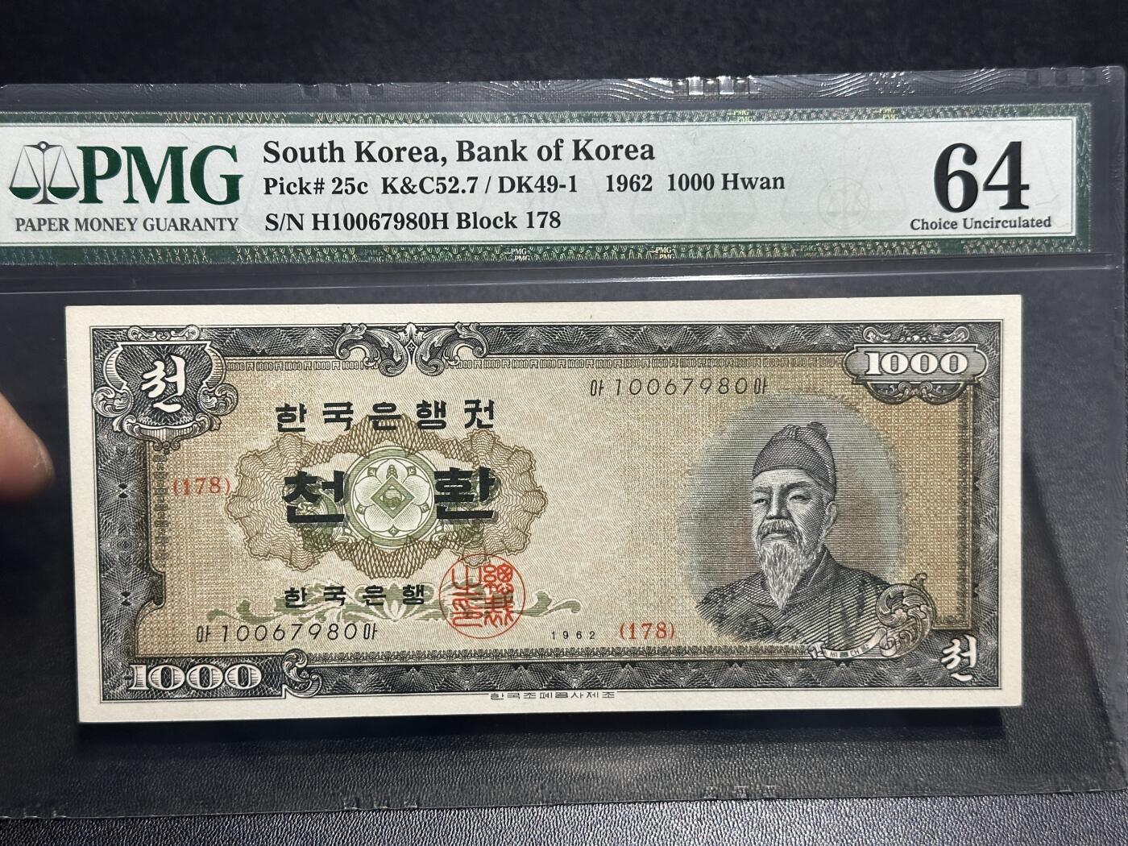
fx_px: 1564
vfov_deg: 30.3
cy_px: 423
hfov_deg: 39.7
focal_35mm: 48
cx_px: 564
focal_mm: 6.86
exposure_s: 1/50
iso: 160
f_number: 1.78
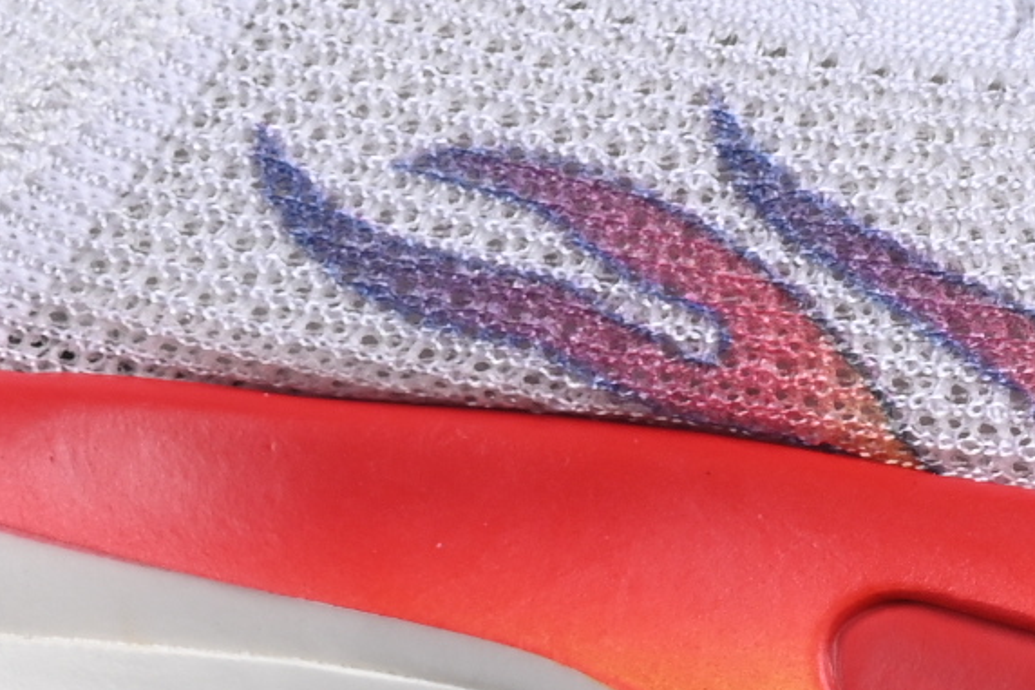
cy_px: -22
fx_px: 10490
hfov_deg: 5.6
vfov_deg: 3.8
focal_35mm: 365
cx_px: 657
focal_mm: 50
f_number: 8
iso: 160
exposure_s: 1/80
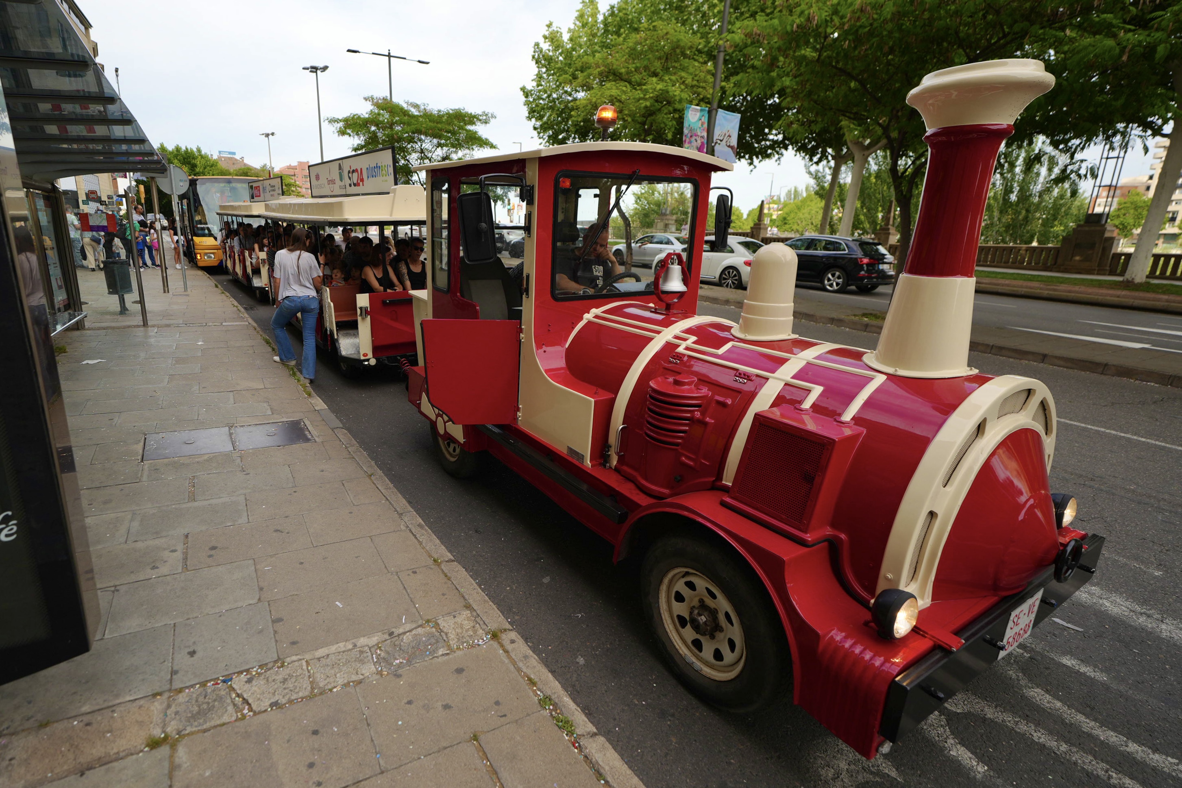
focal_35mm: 14
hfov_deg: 104.3
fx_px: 460
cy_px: 394
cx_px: 591
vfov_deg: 81.2
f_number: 2.8
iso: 100
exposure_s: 1/500
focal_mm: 14
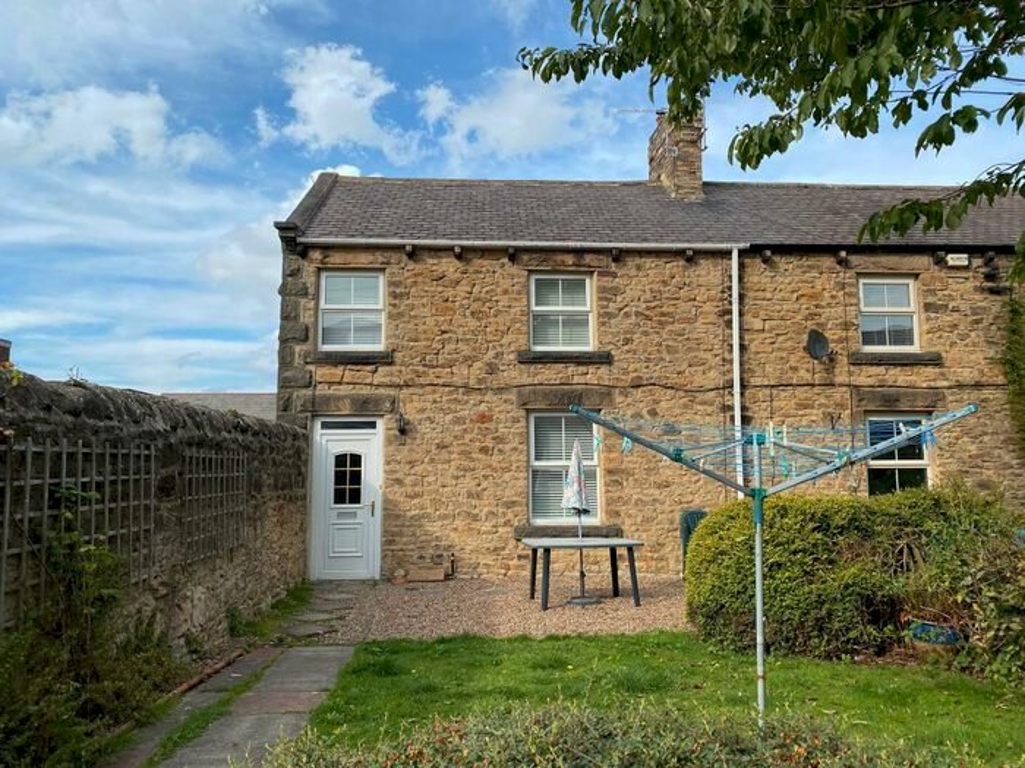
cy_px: 384
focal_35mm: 26
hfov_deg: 67.3
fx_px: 770
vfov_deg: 53.1
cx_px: 512
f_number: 1.8
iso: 32
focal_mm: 4.25
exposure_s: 1/1808
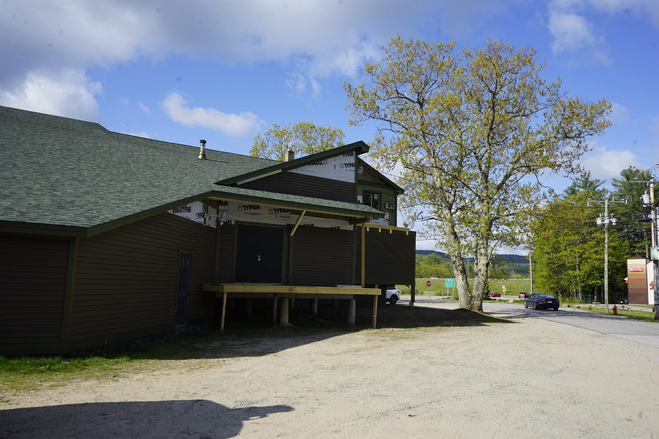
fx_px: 513
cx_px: 330
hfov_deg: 65.5
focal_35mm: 28
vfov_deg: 46.4
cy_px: 220
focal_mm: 28
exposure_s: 1/125
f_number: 11
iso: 100
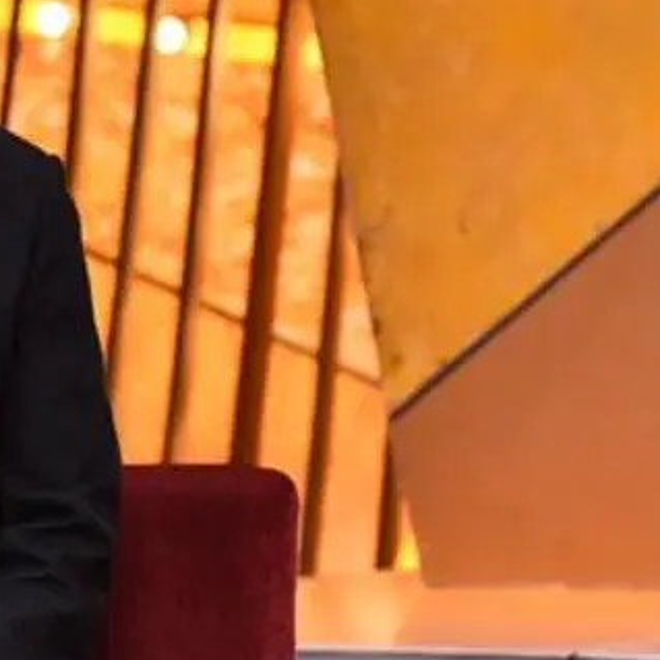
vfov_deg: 8.4
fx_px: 4487
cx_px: 21
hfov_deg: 8.4
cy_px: 290
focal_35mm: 208
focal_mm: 100
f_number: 4.5
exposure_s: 1/200
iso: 1600
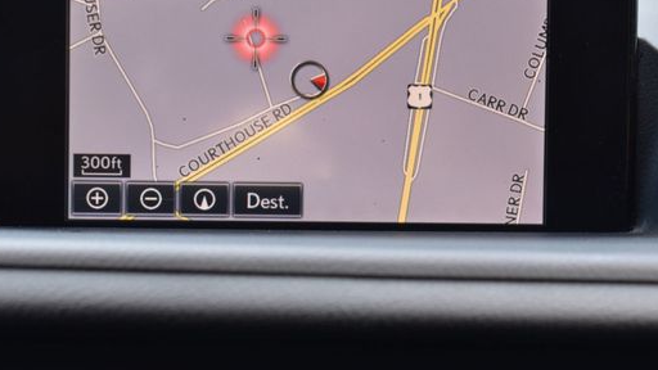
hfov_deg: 20.9
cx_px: 311
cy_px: 141
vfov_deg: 11.9
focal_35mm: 102
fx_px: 1780
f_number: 7.1
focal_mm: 52
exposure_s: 1/40
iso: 400
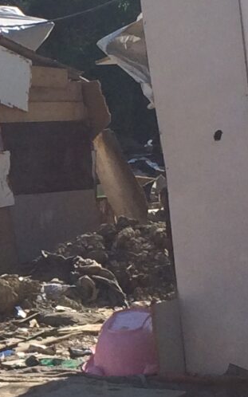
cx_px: -249
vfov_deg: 13.2
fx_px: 1710
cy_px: 312
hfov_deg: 7.9
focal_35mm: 158
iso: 32
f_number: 2.2
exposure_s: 1/2415
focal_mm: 4.15
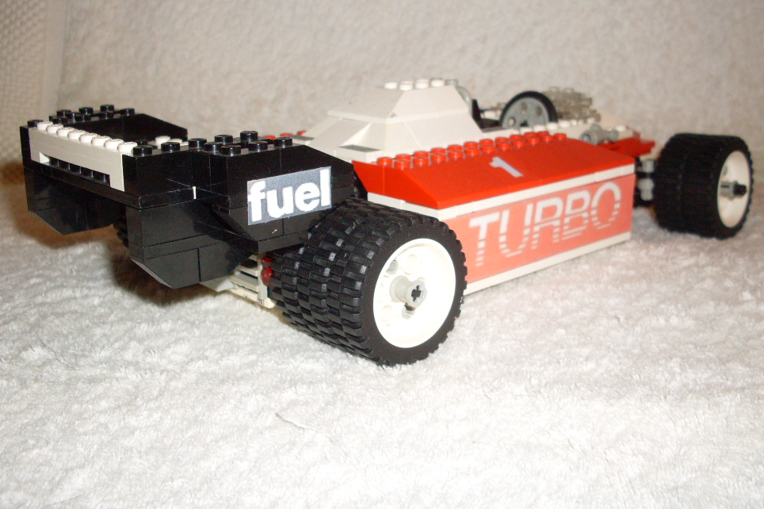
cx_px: 390
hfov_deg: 46.4
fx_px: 891
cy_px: 206
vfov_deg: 31.8
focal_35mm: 42
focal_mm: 6.3
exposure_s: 1/45
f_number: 2.8
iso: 100
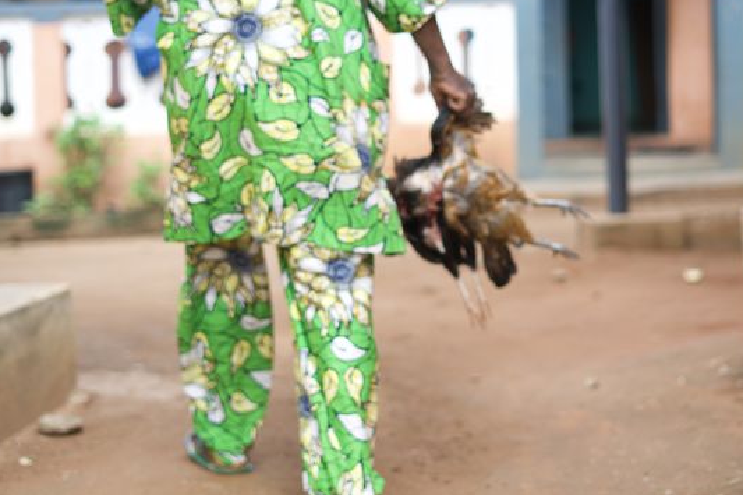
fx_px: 1547
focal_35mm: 75
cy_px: 203
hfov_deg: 27.0
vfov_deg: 18.2
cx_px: 397
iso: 100
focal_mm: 50
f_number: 2
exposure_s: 1/400
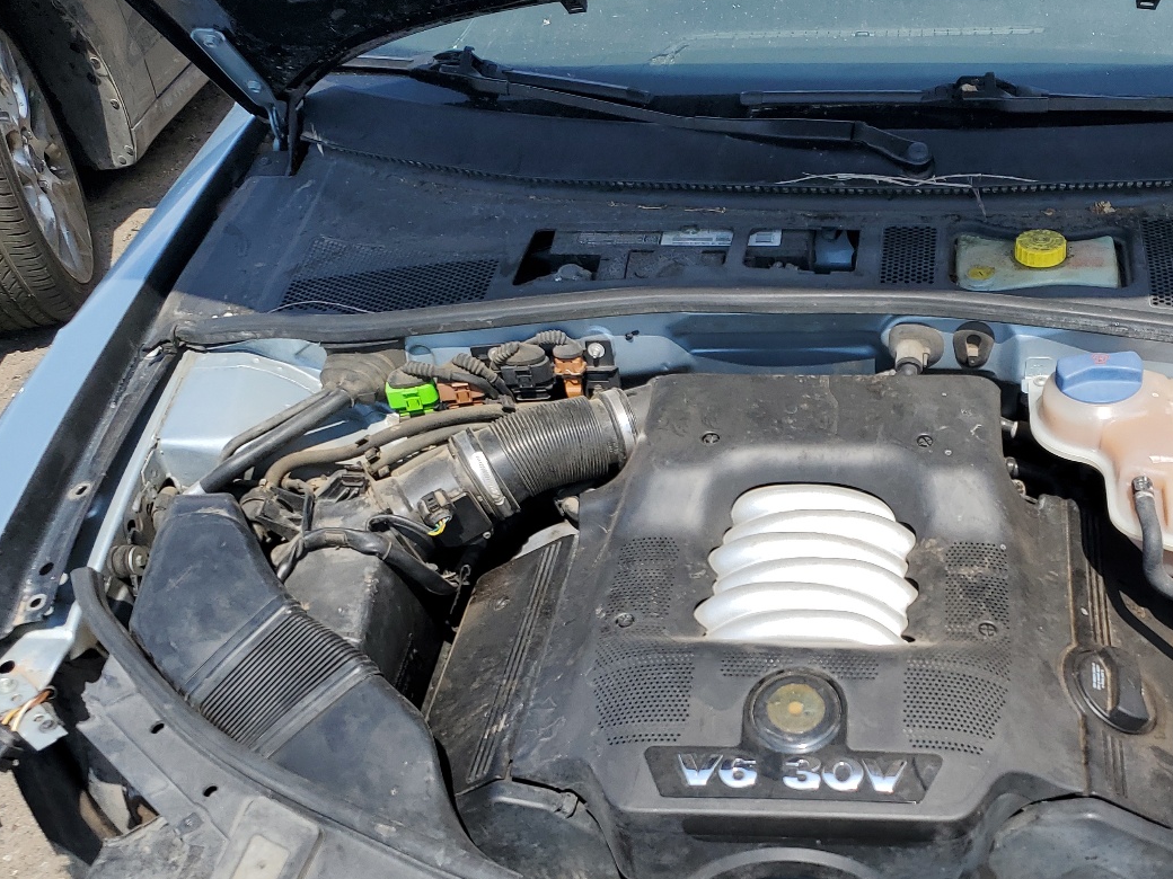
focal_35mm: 40
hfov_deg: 45.6
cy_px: 632
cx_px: 840
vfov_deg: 35.4
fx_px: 1355
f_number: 1.5
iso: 50
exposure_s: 1/2000
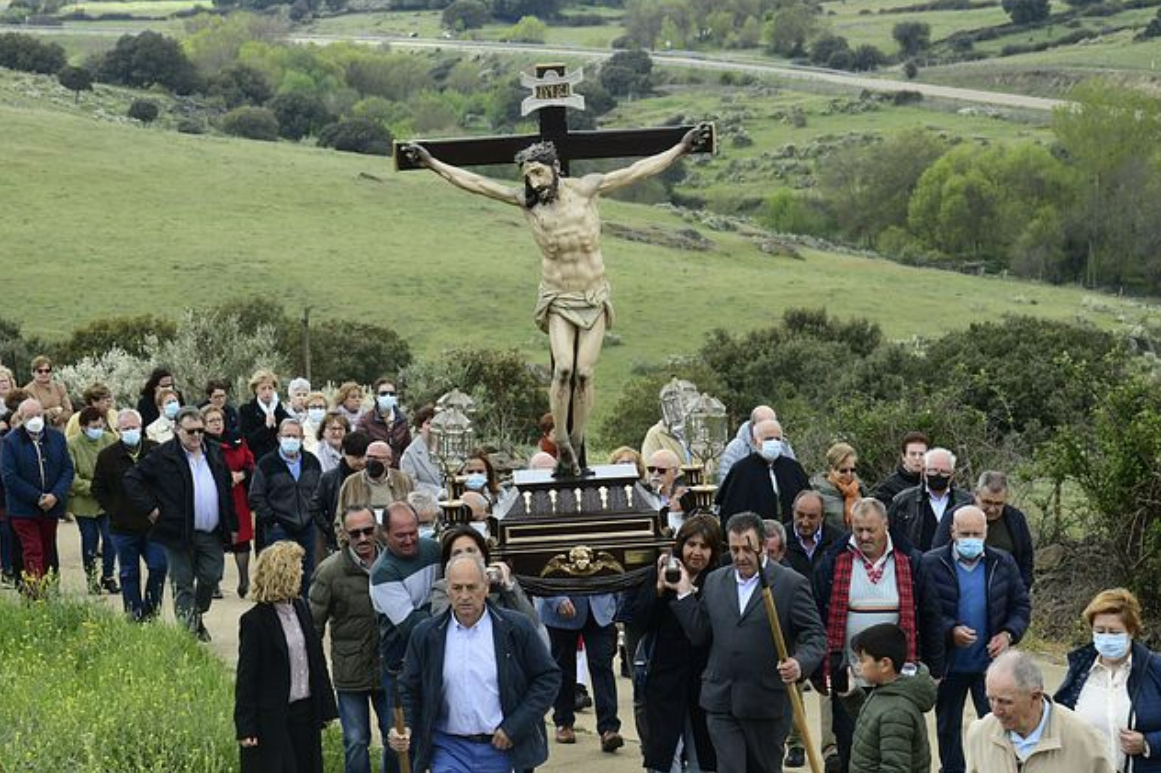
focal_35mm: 121
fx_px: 3901
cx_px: 489
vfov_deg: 11.3
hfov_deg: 16.9
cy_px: 444
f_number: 9
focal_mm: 85
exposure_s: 1/250
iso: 250
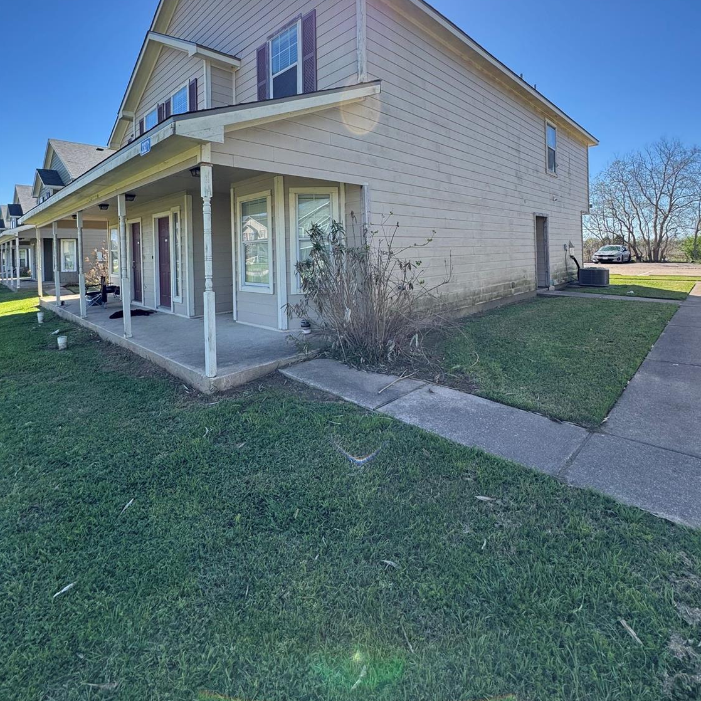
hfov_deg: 84.0
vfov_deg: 82.0
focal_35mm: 17
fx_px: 389
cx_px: 359
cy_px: 252
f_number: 2.2
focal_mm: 2.22
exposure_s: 1/591
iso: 40
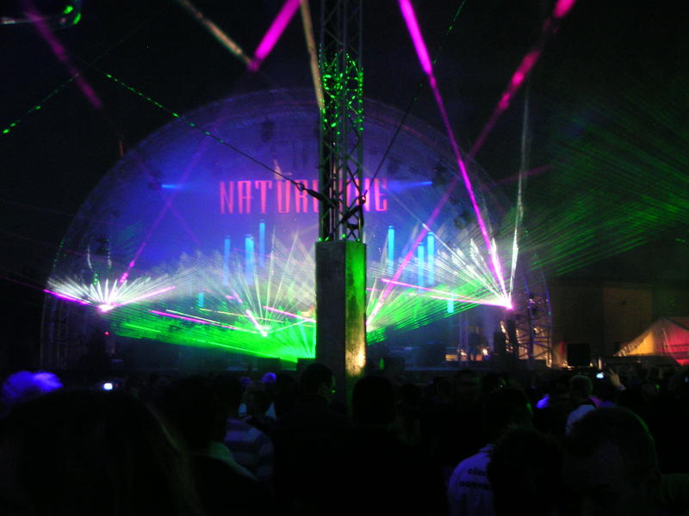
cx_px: 344
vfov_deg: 37.7
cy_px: 258
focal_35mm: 38
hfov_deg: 49.0
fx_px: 756
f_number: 2.8
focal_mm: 6
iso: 200
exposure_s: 1/6
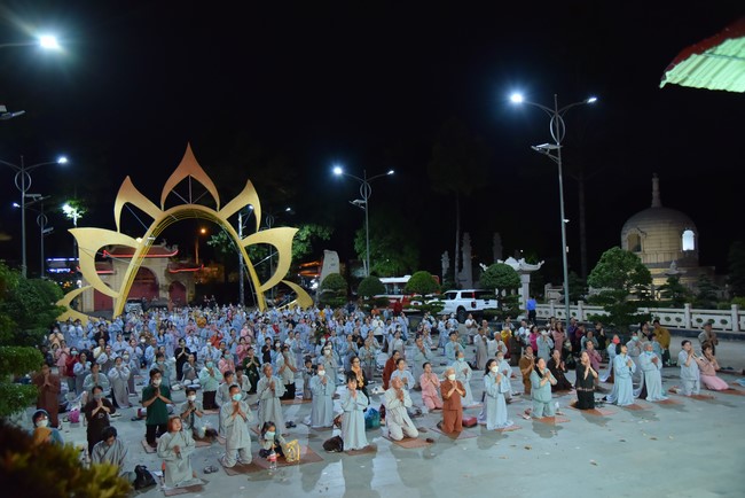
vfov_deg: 42.4
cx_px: 372
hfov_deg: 60.3
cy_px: 249
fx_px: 642
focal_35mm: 31
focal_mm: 31
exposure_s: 1/80
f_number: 4
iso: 1600
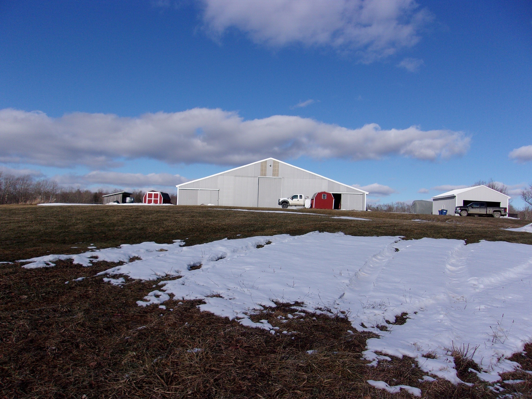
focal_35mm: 27
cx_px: 266
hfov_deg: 65.3
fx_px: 415
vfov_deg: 51.4
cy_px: 200
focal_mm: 4.9
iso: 80
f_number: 10.4
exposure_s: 1/200
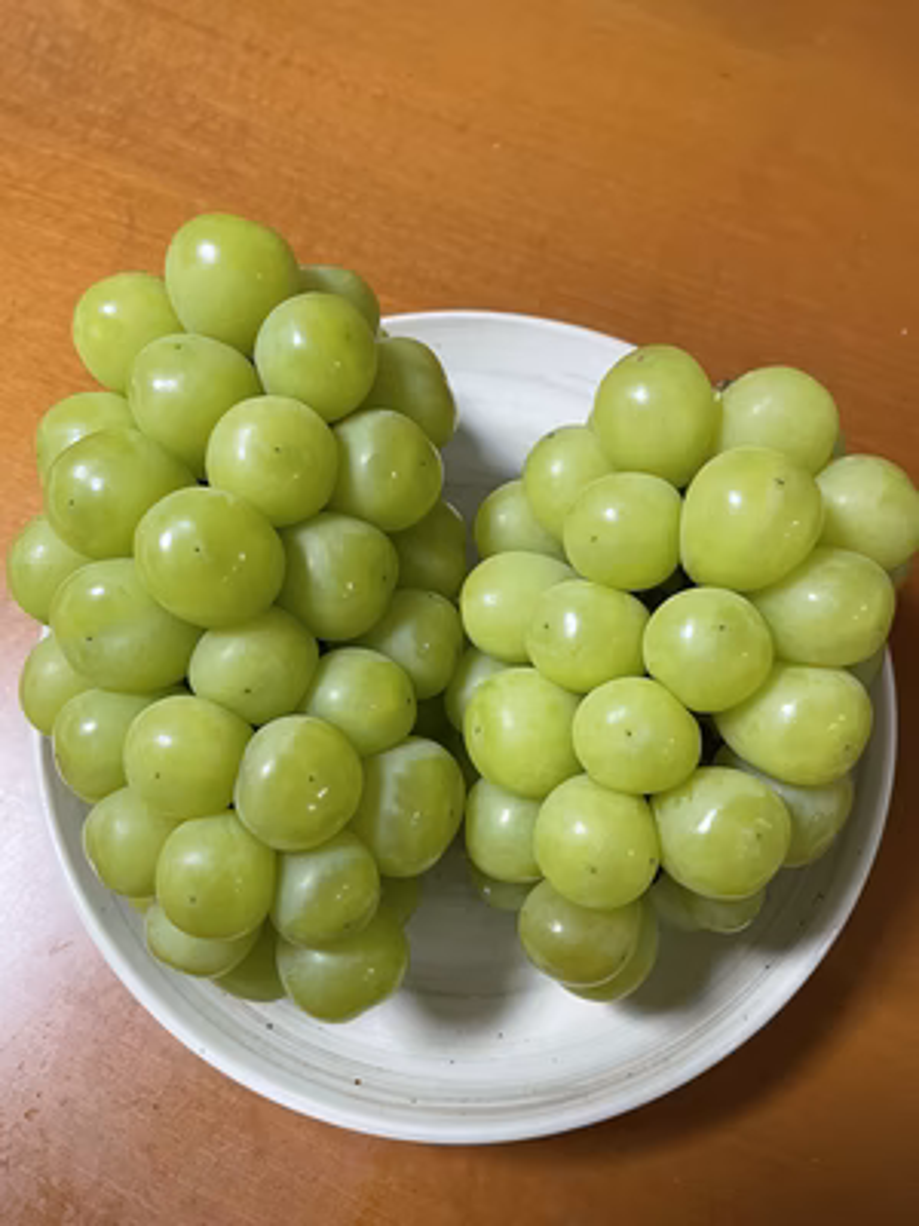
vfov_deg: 67.3
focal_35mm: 26
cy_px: 613
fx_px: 920
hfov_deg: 53.1
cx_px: 460
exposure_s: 1/50
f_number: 1.6
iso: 200
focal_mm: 4.2
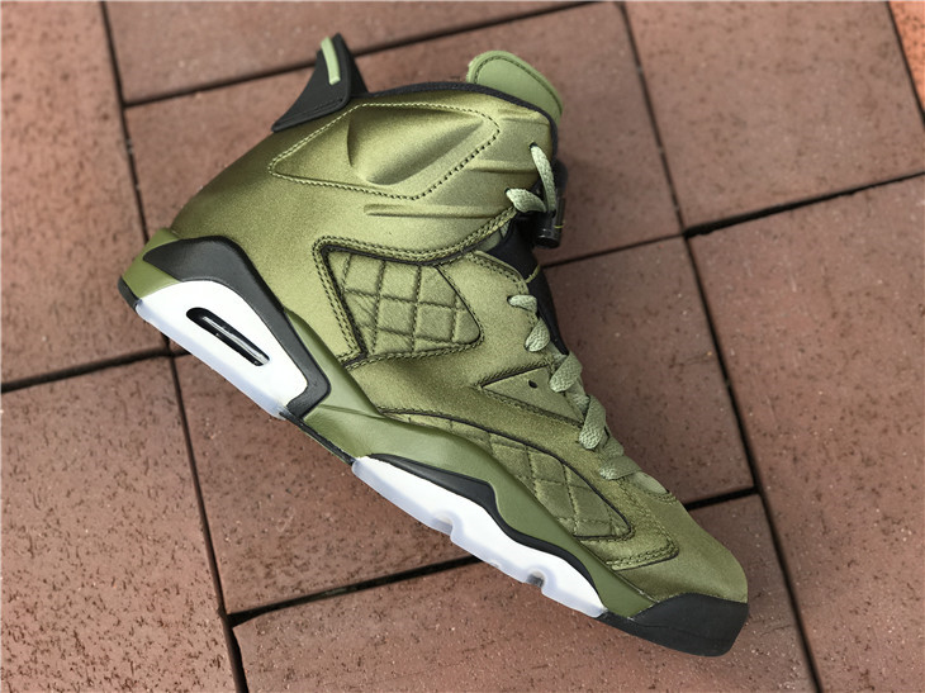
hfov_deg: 33.8
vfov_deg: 25.6
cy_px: 346
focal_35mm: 57
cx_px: 462
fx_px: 1523
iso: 20
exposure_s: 1/167
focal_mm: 6.6
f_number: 2.8
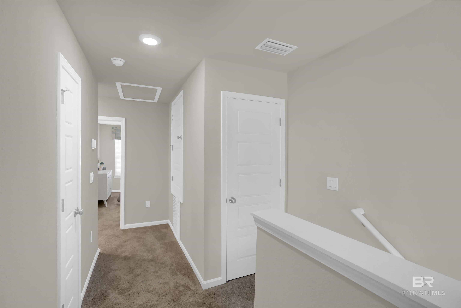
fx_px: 205
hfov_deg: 96.7
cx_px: 230
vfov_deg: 73.8
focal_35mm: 16
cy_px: 154
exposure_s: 1/125
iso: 3200
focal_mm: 16
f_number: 8
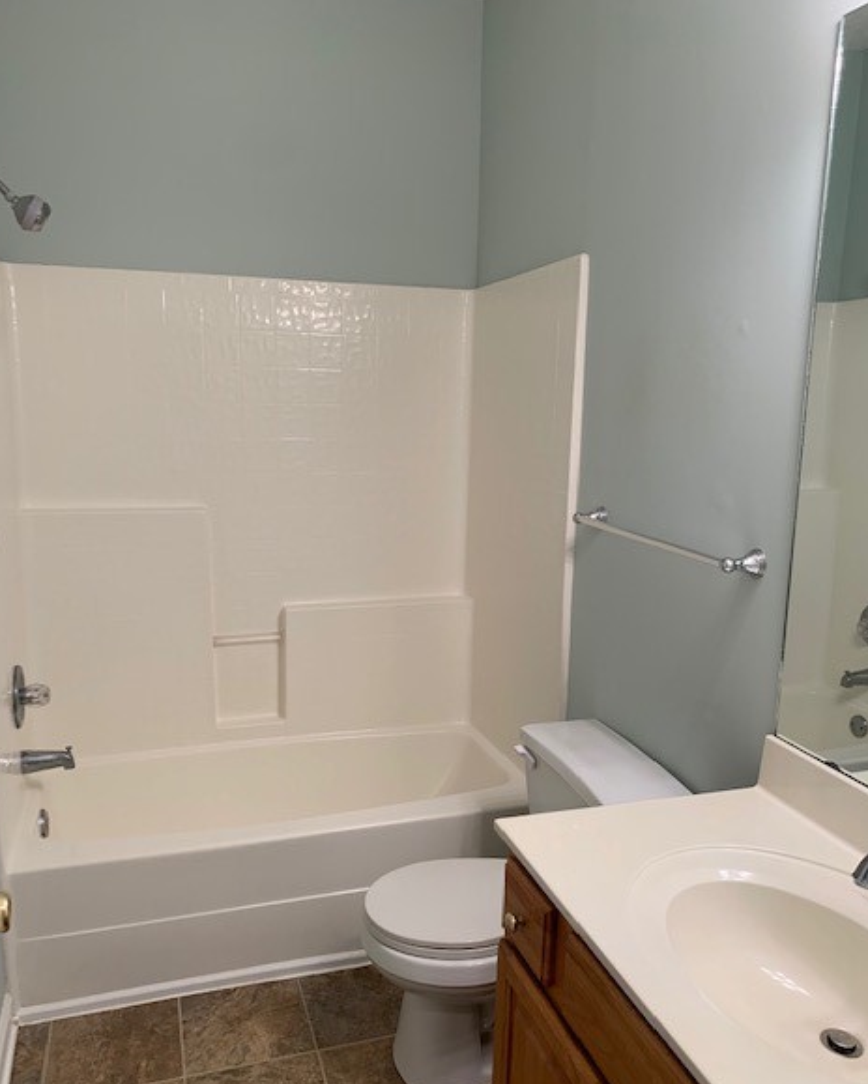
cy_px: 583
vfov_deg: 62.1
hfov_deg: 51.5
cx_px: 427
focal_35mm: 28
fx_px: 899
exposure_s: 1/60
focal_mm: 4.25
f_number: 1.8
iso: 80
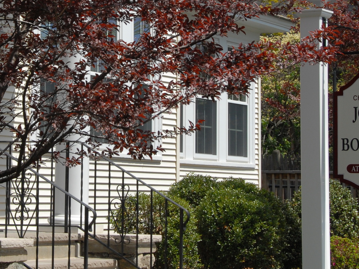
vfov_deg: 10.6
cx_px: 101
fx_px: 1452
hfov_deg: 14.1
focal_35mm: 140
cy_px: 47
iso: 250
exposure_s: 1/400
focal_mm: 42
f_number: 10
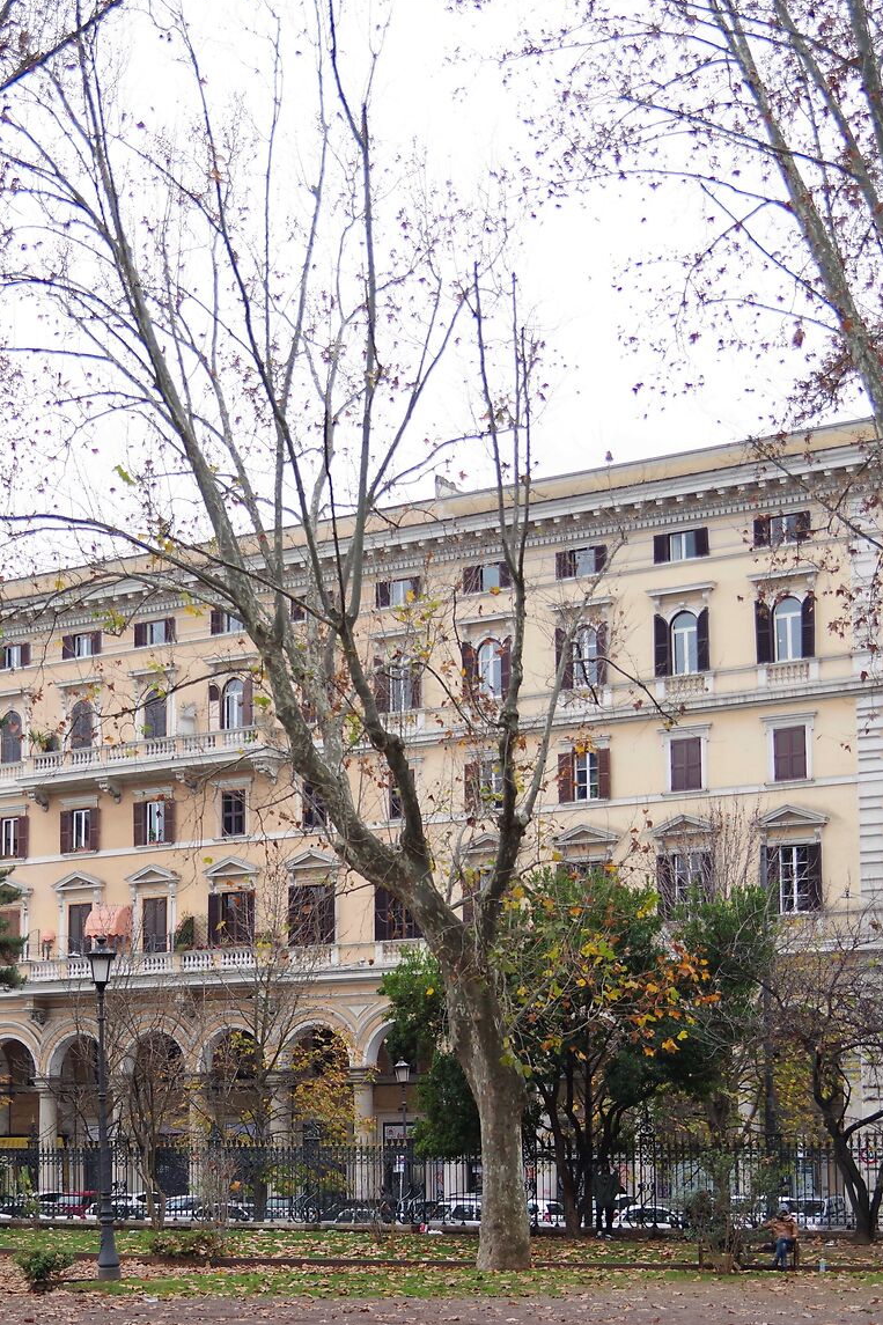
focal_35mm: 65
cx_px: 258
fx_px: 2392
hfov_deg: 20.8
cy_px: 921
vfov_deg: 30.6
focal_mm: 31
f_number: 2.8
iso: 200
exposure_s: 1/400
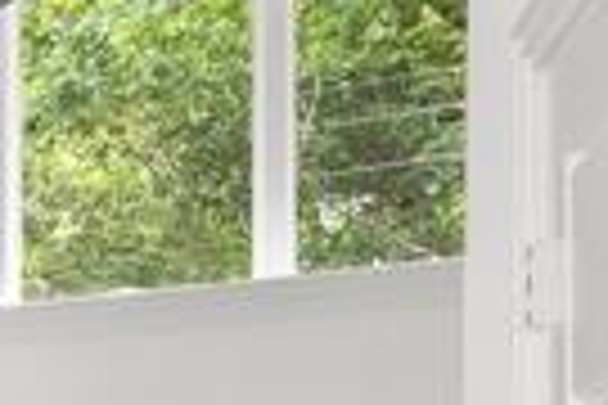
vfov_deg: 10.5
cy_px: 765
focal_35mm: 121
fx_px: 2043
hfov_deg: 9.9
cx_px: -1441
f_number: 8
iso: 400
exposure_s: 1
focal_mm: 16
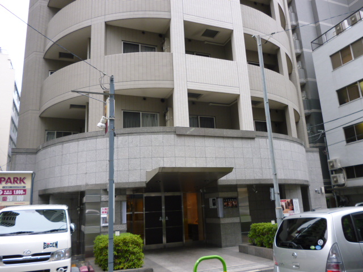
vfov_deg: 49.7
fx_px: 294
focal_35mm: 28
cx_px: 182
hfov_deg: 63.4
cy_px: 136
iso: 100
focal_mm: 5
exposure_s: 1/60
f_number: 3.1
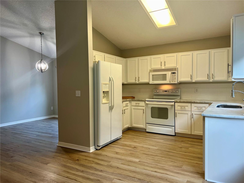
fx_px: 183
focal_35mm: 26
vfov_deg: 53.1
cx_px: 122
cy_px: 92
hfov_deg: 67.3
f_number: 1.5
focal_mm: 5.7
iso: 125
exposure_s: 1/120
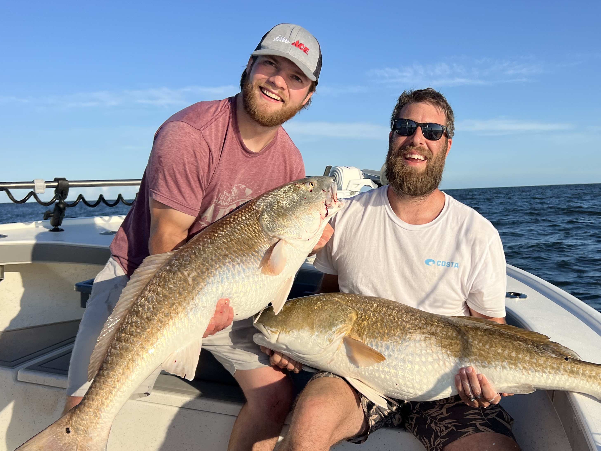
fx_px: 625
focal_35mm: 36
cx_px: 360
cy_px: 288
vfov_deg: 39.3
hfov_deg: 51.0
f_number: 1.5
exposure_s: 1/5319
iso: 50
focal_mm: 5.7
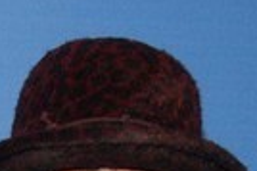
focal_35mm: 275
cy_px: 636
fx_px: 1961
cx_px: 55
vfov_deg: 4.6
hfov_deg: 7.5
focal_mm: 24
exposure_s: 1/160
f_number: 7.1
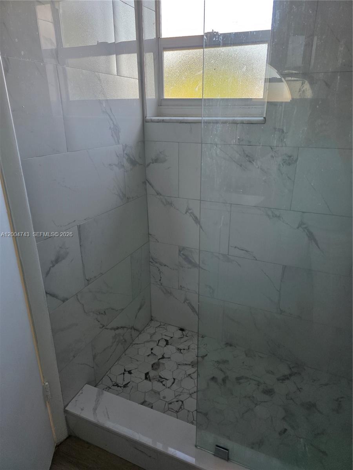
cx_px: 176
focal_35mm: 23
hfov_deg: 58.9
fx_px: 313
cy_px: 235
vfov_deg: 73.9
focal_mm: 6.3
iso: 125
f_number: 1.7
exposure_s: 1/120
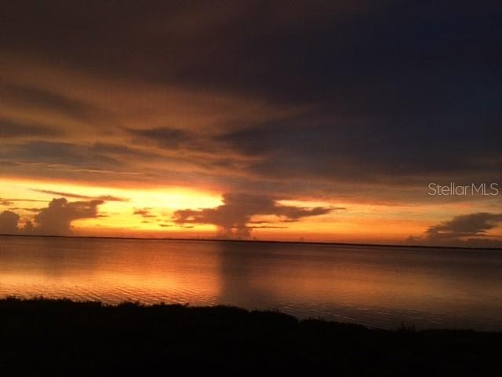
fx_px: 450
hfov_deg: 58.4
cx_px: 251
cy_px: 188
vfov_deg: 45.4
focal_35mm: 31
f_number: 2.4
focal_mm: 3.3
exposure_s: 1/30
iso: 160
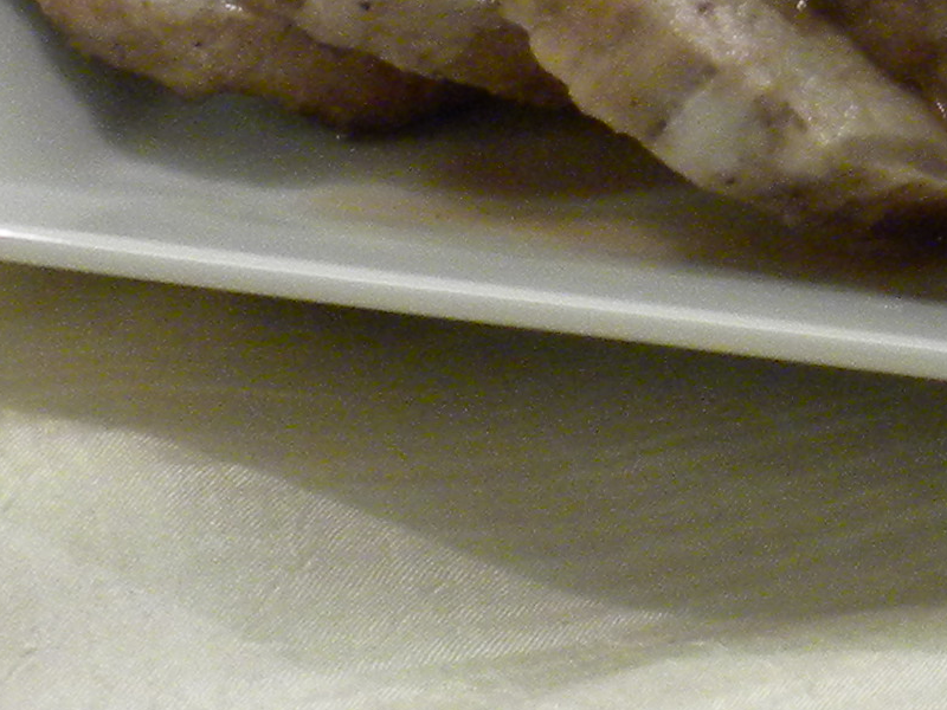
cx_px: 1699
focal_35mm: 185
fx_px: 5061
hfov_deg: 10.1
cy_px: -443
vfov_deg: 7.8
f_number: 3.5
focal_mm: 6.6
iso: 276
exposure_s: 1/71.1
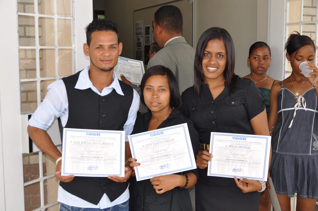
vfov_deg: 28.0
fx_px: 423
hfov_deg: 41.2
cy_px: 106
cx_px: 159
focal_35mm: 48
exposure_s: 1/200
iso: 200
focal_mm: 32
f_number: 4
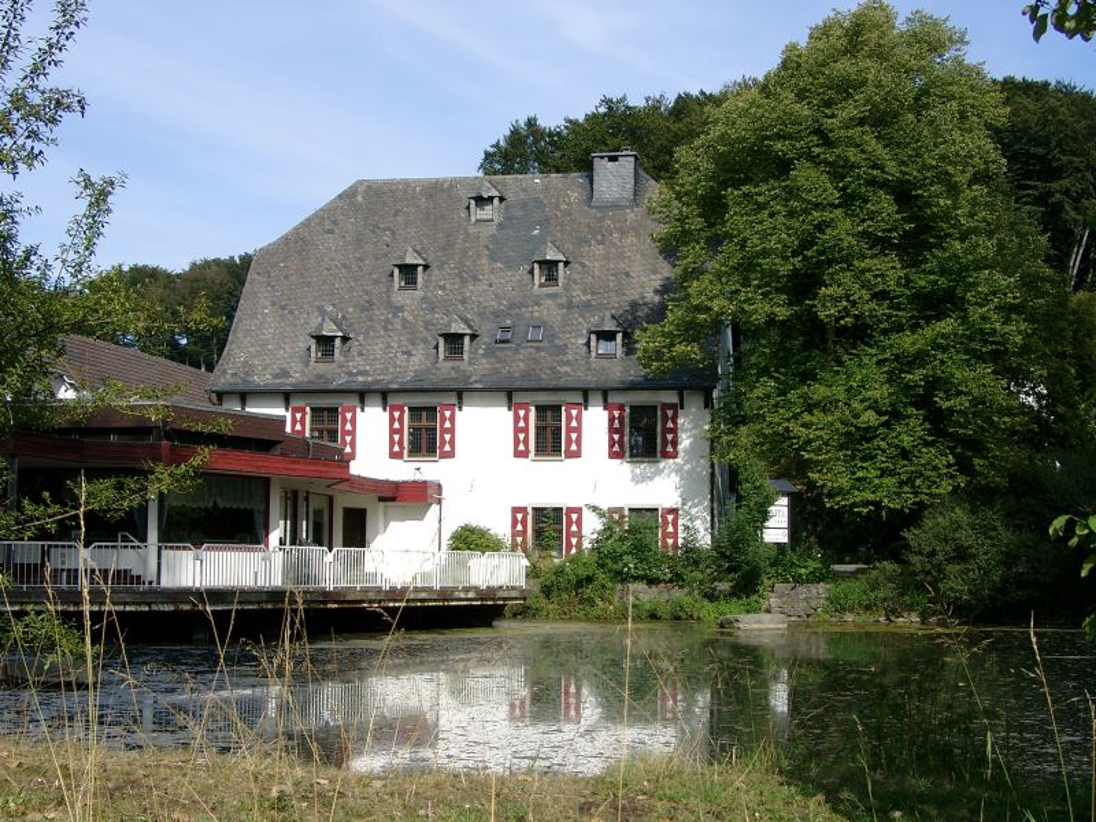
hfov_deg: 33.8
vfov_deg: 25.7
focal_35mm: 57
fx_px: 1805
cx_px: 548
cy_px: 411
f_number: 4
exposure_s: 1/617
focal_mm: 11.76
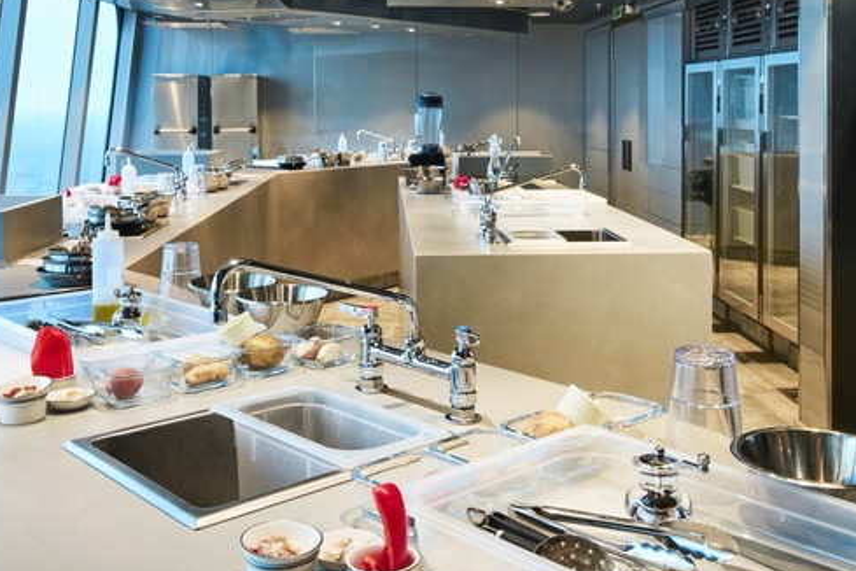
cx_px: 452
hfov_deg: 44.5
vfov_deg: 30.0
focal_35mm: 44
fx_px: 1046
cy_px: 138
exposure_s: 1/4
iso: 200
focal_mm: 21
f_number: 11
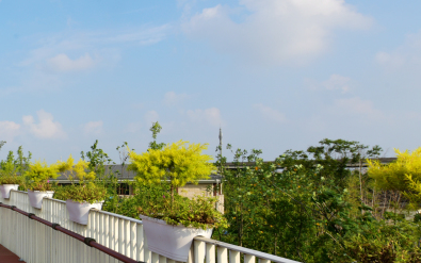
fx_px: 425
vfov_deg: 34.2
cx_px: -64
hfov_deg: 40.2
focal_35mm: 37
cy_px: 167
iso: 64
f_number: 13
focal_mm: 14
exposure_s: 1/60
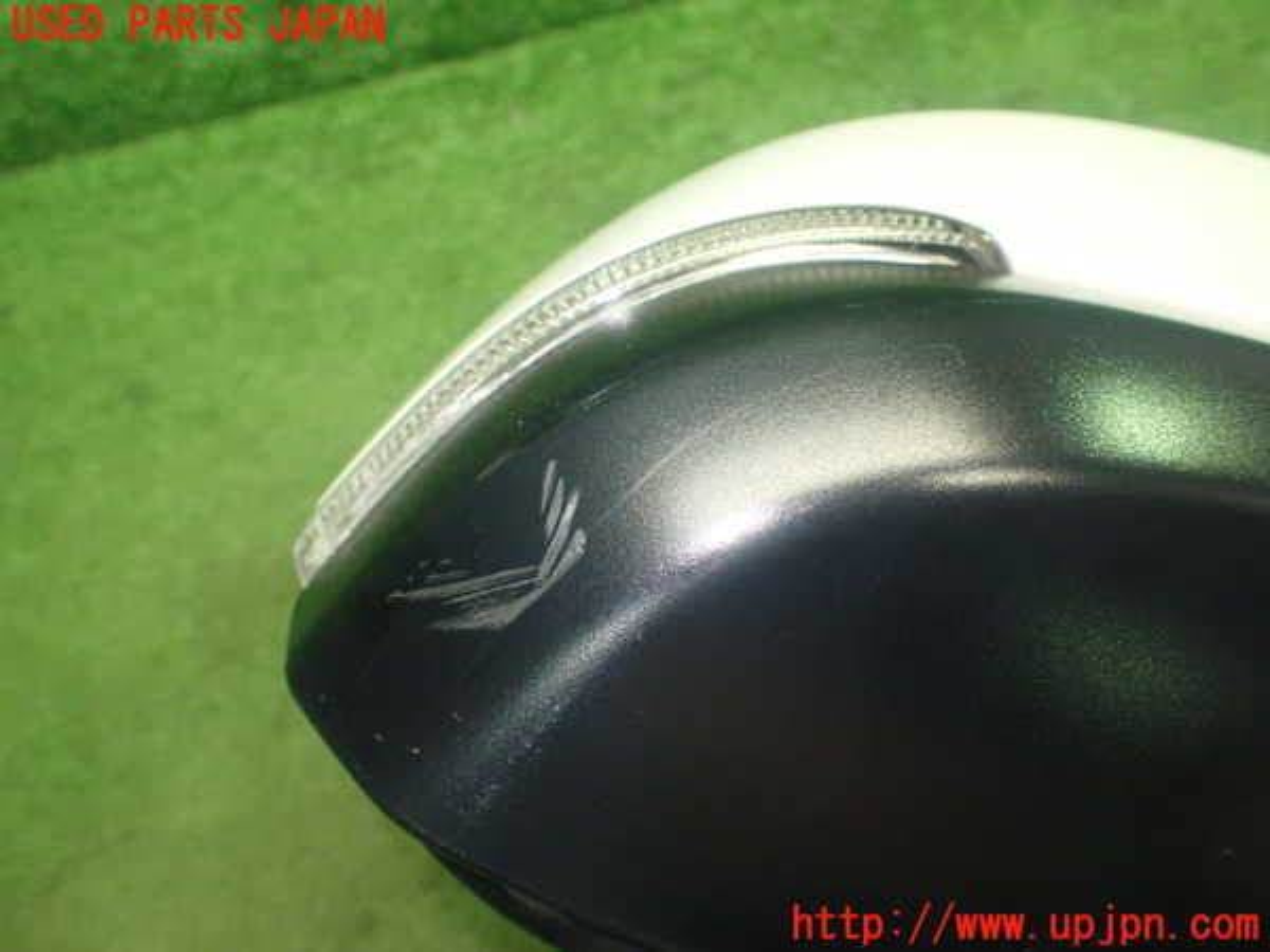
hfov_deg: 60.0
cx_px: 635
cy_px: 476
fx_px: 1101
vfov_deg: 46.8
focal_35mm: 30
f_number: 2.3
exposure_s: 1/125
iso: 800
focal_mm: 5.4
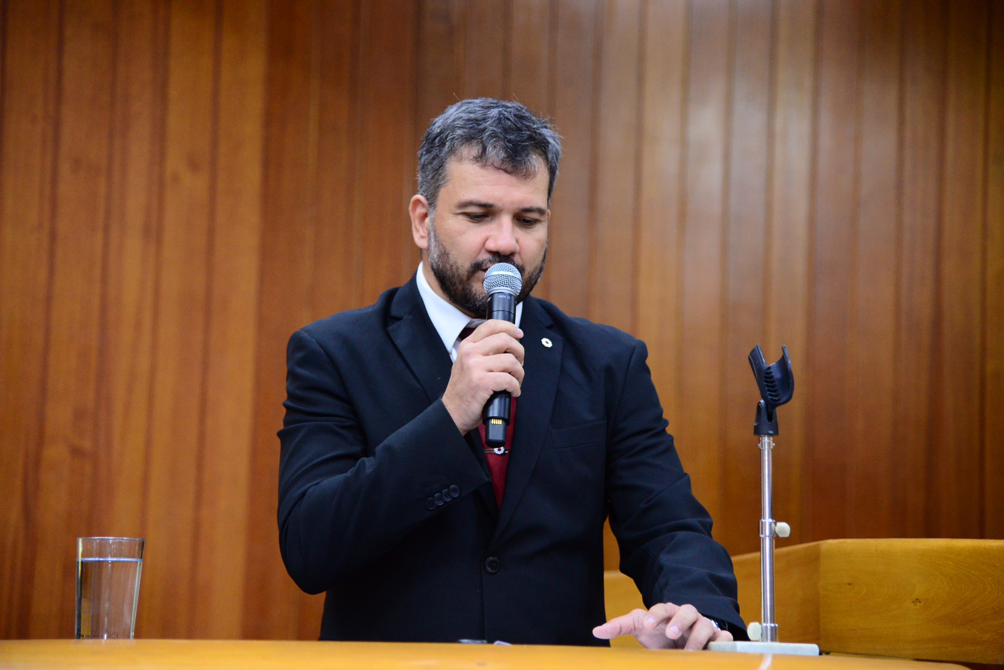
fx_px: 2790
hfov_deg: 20.4
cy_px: 335
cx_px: 502
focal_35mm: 100
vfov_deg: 13.7
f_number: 4
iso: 2500
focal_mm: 100
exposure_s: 1/80
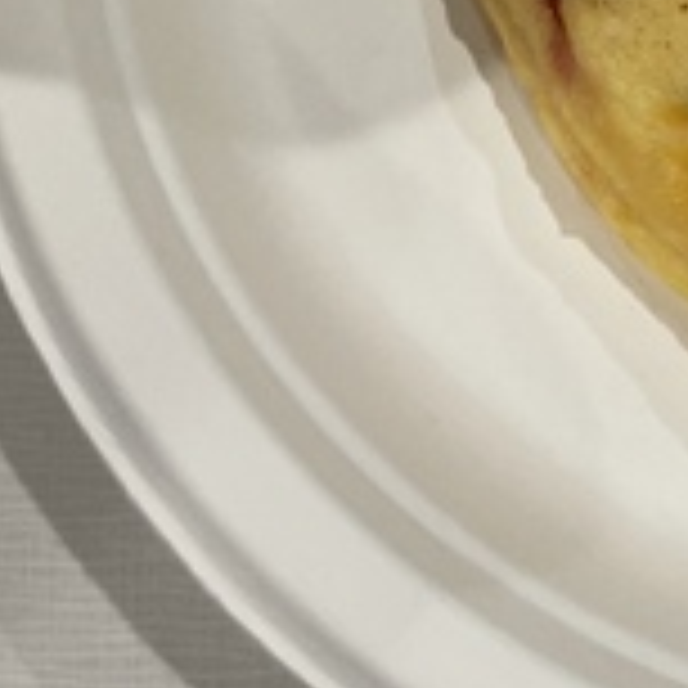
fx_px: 2451
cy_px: -261
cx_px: 393
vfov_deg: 15.1
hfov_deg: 16.0
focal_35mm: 109
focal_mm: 4.2
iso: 80
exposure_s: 1/60
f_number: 1.6
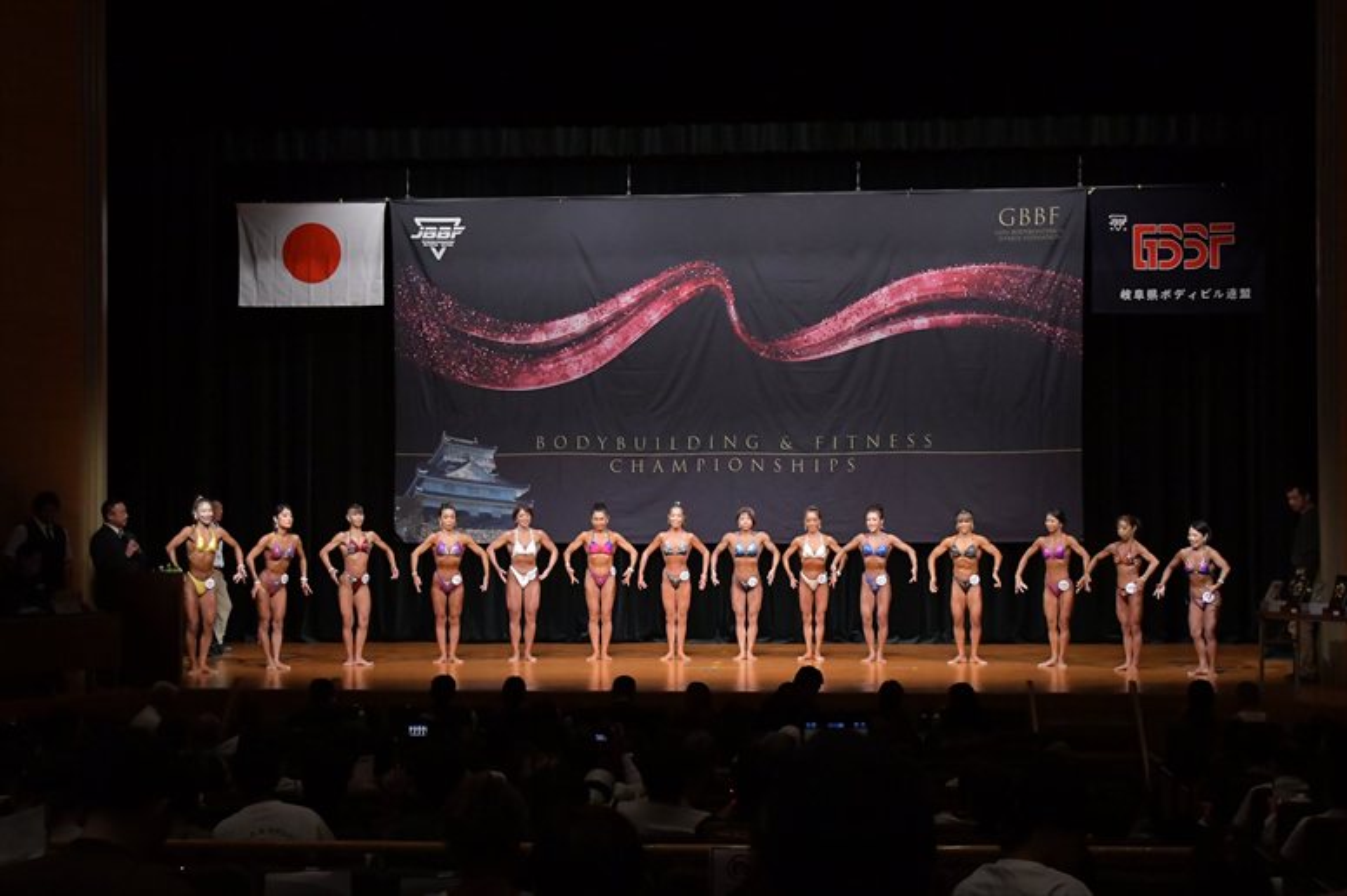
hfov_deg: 31.9
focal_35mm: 63
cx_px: 674
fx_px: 2356
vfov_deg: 21.6
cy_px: 448
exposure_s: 1/400
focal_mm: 42
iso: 5000
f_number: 5.6
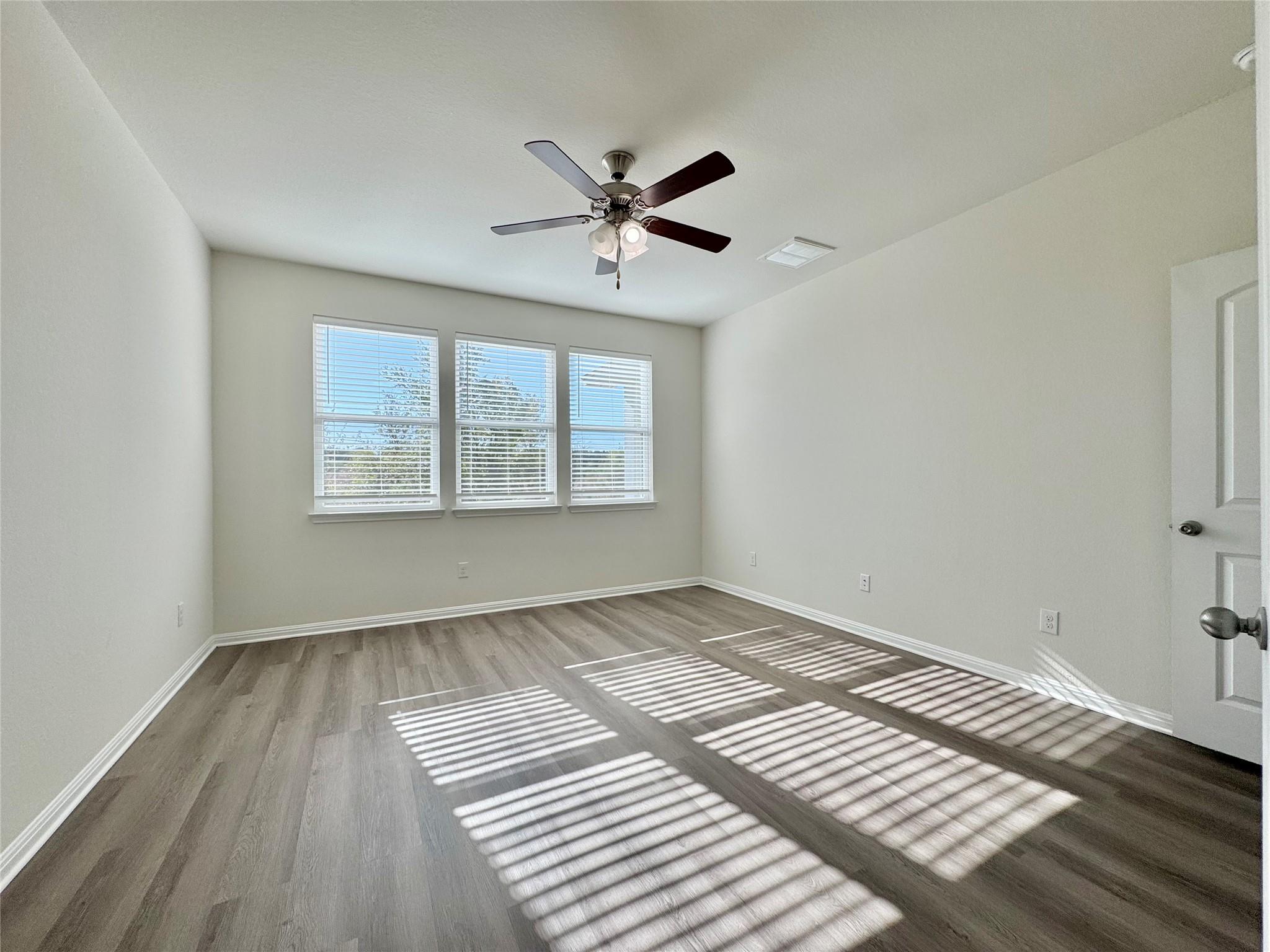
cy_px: 476
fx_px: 514
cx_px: 635
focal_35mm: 14
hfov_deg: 102.1
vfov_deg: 85.7
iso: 40
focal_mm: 2.22
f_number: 2.2
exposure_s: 1/515
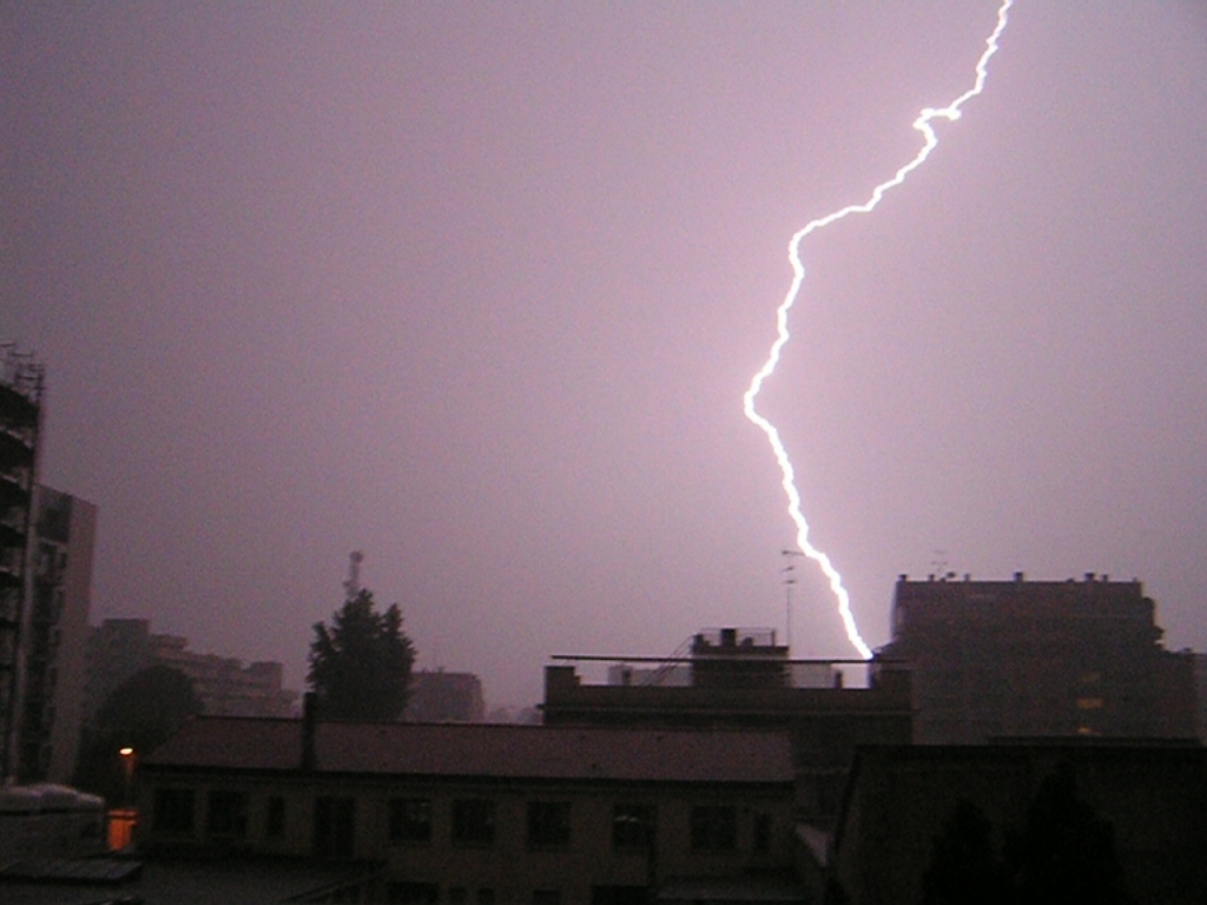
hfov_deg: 49.0
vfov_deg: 37.7
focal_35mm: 38
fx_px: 1325
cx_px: 604
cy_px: 452
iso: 400
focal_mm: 6.3
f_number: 2.8
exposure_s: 1/30
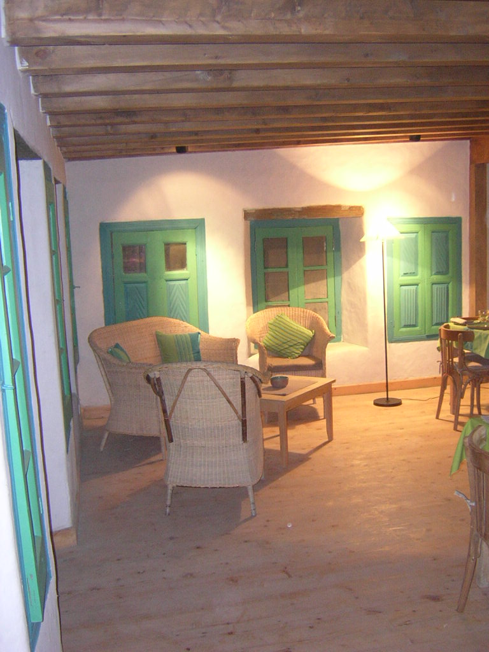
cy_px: 326
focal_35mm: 36
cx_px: 244
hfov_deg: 39.7
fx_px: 678
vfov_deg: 51.4
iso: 400
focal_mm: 4.7
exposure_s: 1/11.6
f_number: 2.6
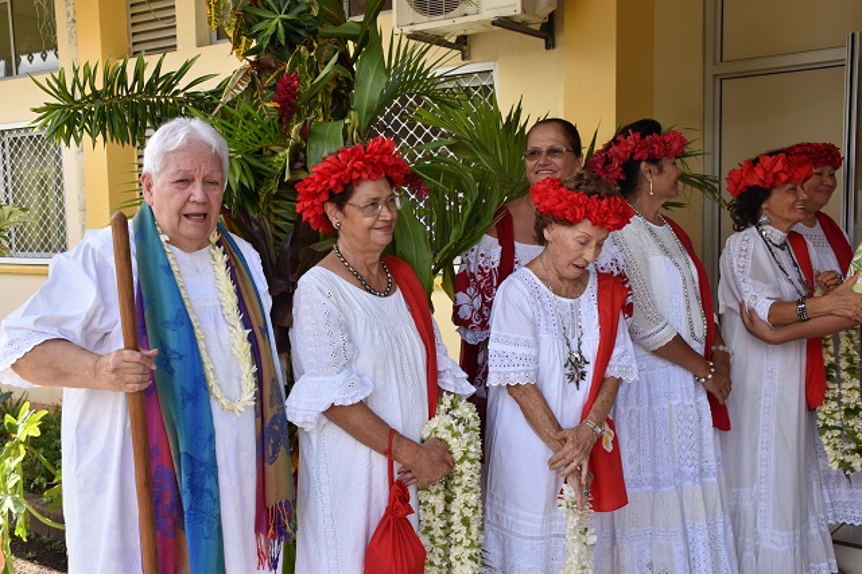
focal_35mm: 40
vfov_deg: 33.0
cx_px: 431
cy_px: 287
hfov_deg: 47.9
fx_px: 969
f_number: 8
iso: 250
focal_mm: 27
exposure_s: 1/250
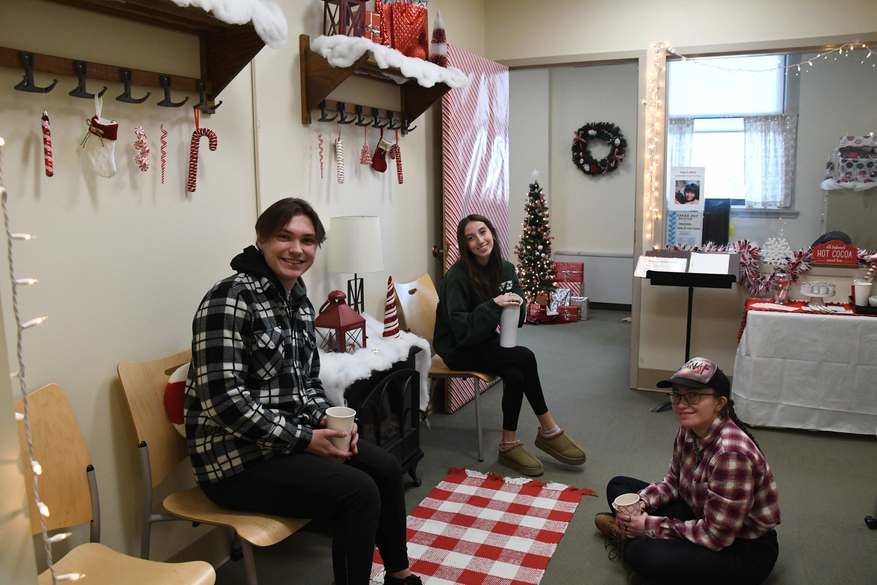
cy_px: 292
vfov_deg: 47.9
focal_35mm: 27
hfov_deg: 67.4
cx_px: 438
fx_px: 658
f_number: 6.3
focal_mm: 18
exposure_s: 1/160
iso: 3200
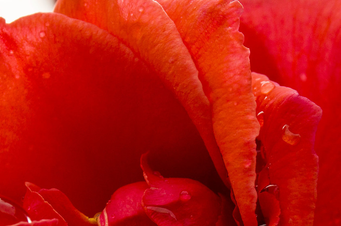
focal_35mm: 197
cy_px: 277
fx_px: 1862
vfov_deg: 6.9
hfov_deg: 10.5
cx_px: 181
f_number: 10
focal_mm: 46
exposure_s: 1/400
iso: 160
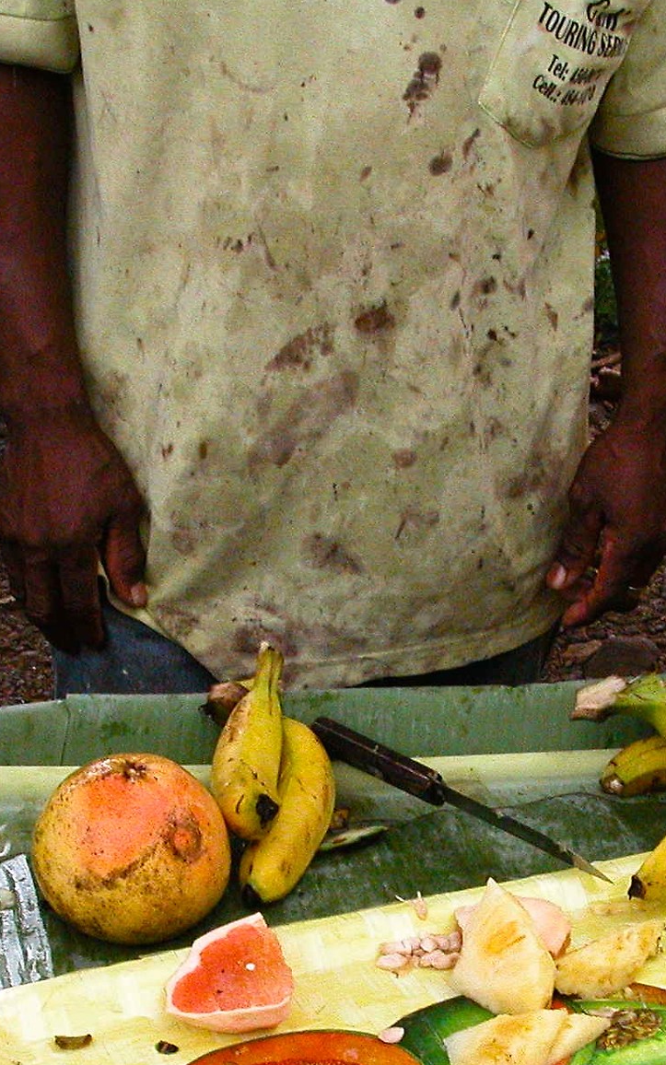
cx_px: 375
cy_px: 827
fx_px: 2235
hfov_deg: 16.9
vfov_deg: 26.4
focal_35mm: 77
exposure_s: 1/341
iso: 400
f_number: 6.3
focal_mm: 8.9
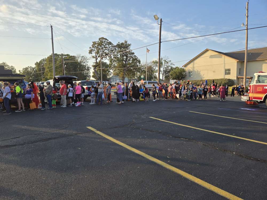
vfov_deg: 58.9
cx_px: 134
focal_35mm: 23
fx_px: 177
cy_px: 100
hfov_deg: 73.9
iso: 25
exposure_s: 1/779
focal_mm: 5.4
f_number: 1.8
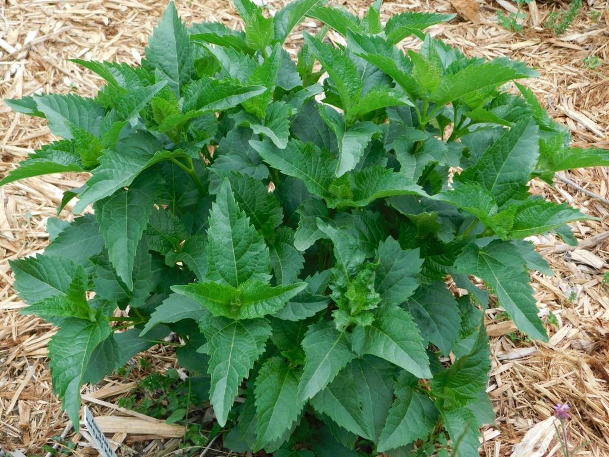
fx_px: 897
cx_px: 304
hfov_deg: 37.5
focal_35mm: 51
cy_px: 228
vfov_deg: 28.6
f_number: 3.8
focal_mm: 9
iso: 125
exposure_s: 1/100
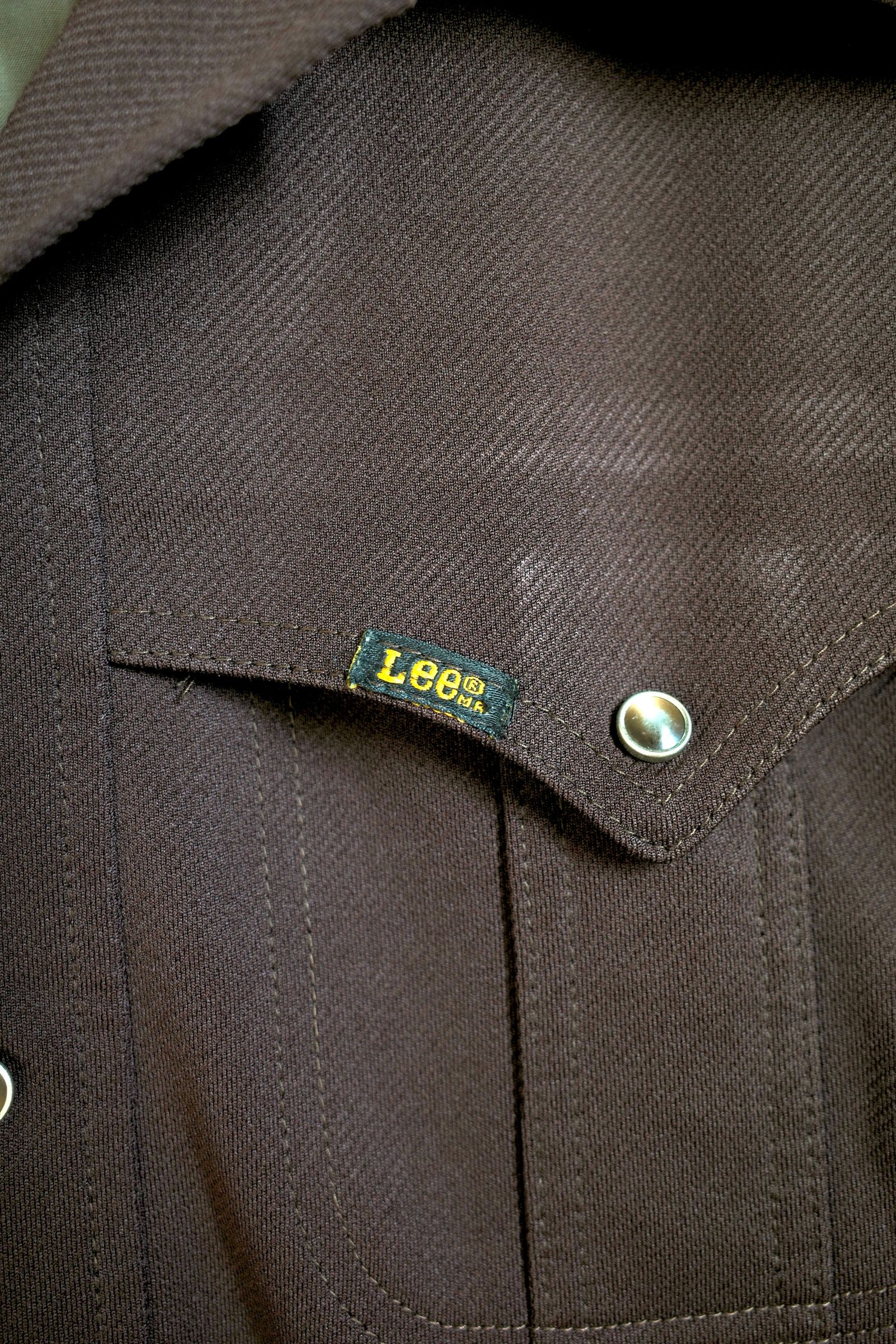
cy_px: 672
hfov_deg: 46.4
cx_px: 448
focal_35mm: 28
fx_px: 1045
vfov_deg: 65.5
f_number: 2.8
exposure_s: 1/10
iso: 100
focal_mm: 18.3
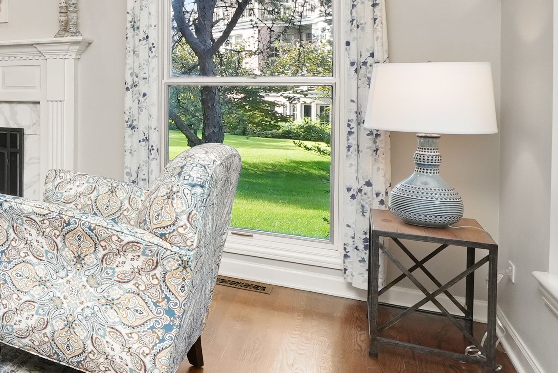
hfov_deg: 36.6
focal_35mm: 34
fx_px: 527
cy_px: 79
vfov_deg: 37.6
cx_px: -163
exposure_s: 1/4
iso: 1600
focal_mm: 12
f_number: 11
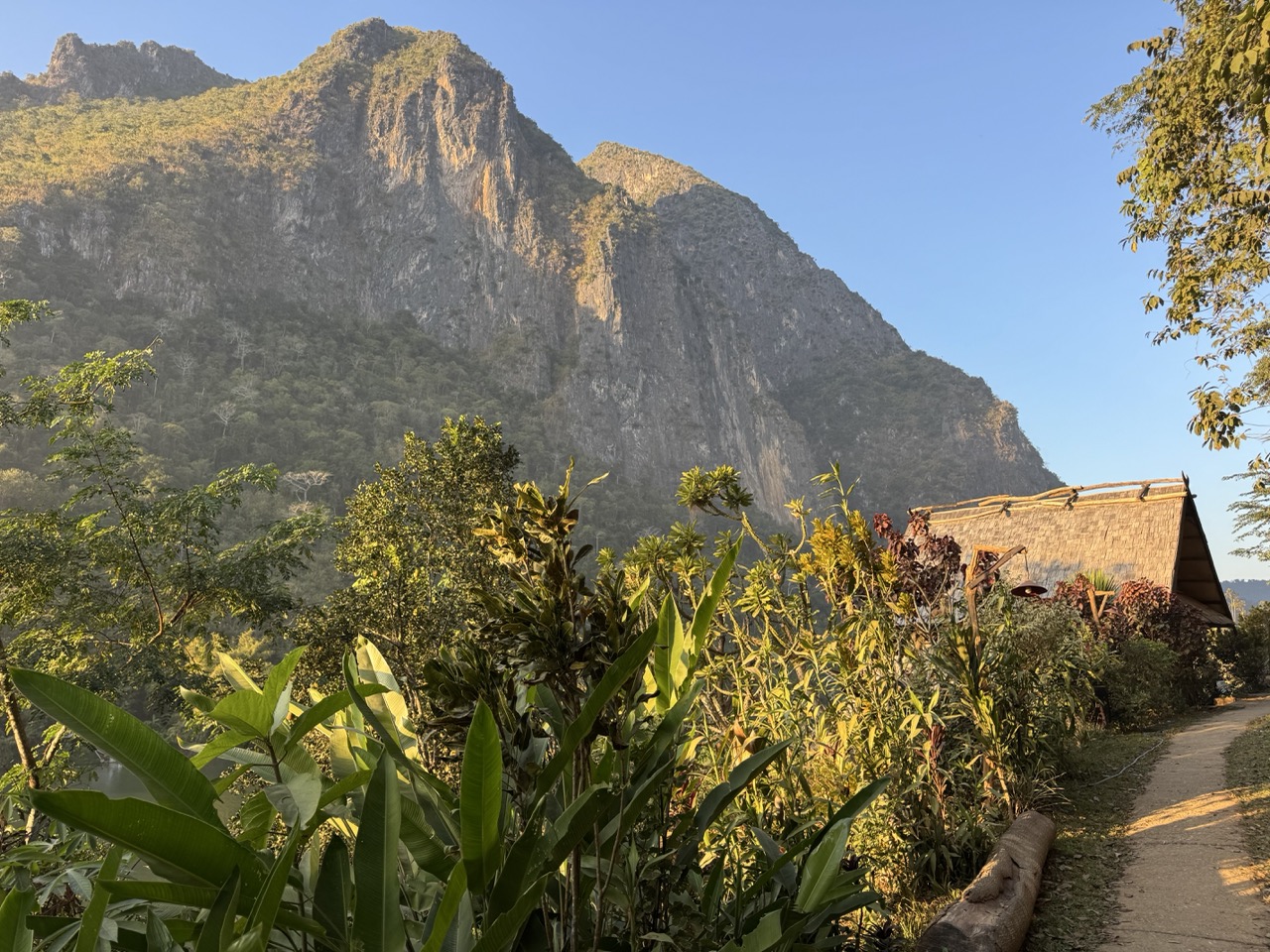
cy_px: 476
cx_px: 635
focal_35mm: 24
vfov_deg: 56.8
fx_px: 881
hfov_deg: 71.6
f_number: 1.78
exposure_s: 1/685
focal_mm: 6.76
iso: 80
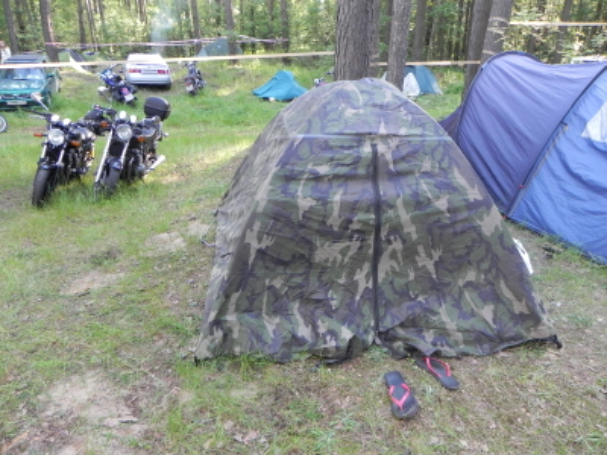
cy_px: 228
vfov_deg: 53.1
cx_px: 304
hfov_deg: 67.3
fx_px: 456
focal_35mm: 26
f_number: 2.8
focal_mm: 4.6
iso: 160
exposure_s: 1/32.5
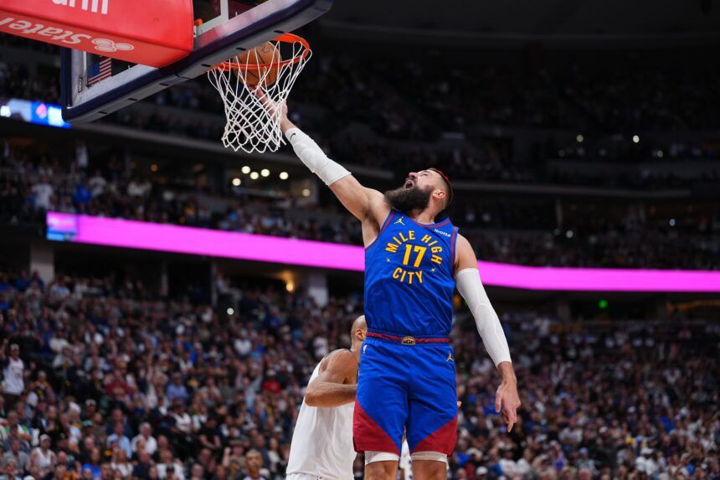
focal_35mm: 70
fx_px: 1400
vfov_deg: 19.4
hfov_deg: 28.8
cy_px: 240
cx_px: 360
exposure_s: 1/1600
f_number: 2
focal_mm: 70
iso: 1600
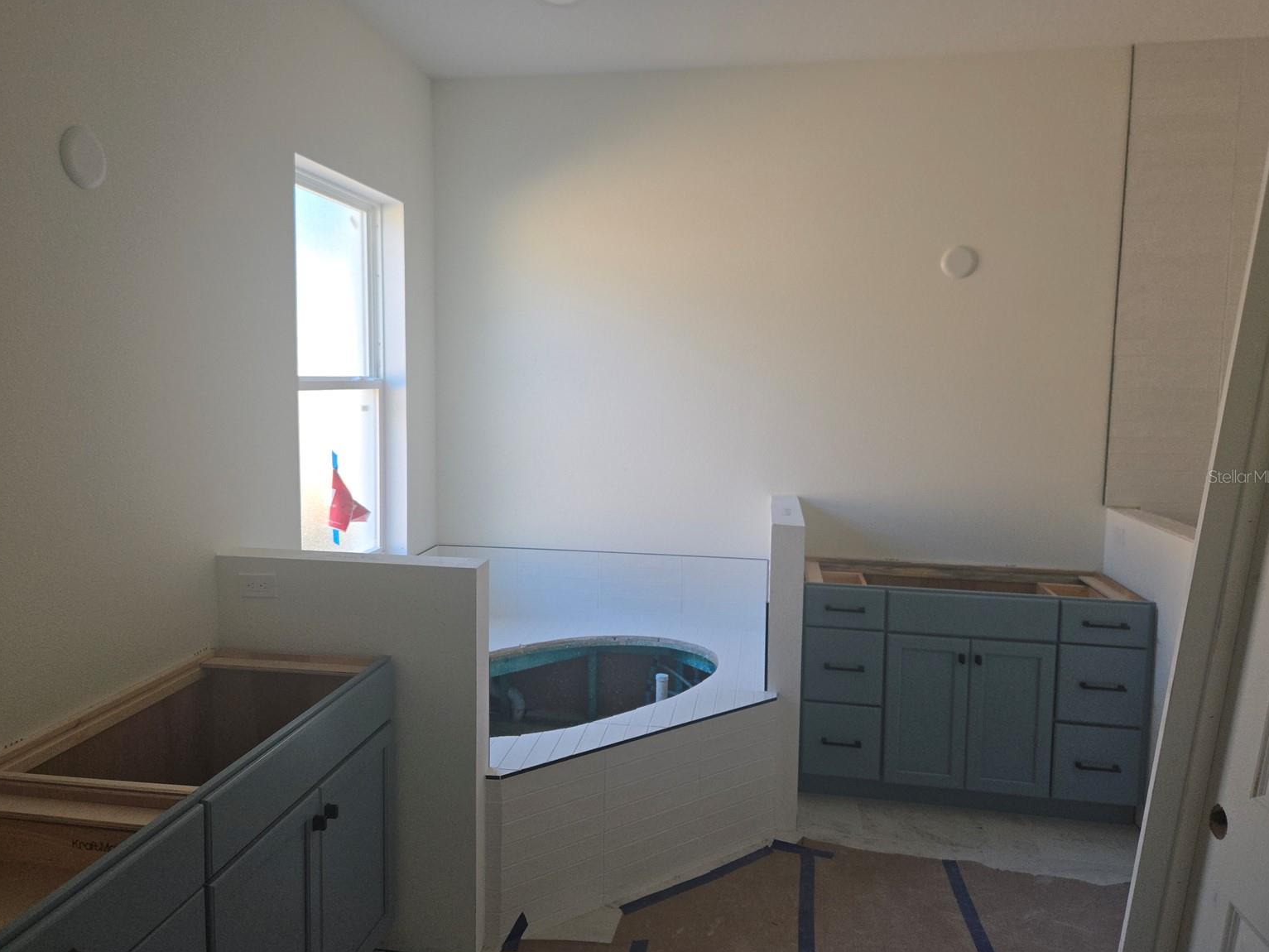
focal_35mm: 24
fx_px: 880
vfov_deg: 56.8
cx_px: 624
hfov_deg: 71.6
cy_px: 476
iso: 80
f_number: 1.8
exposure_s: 1/180
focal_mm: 5.4
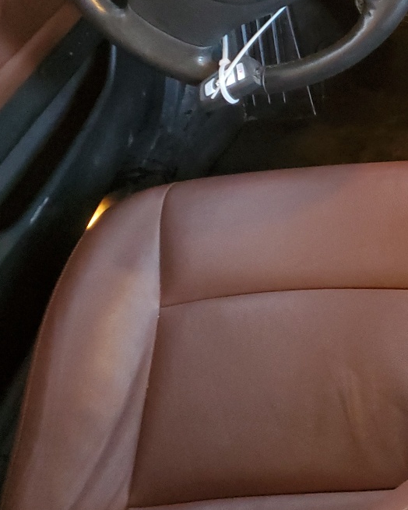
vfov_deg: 30.0
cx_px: 617
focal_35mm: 62
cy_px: 126
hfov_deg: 20.8
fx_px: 936
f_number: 1.5
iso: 310
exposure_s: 1/20
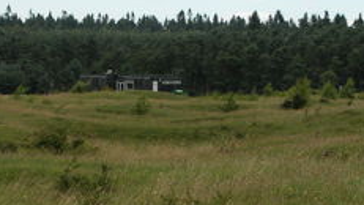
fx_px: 1419
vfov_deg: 8.3
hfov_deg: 14.6
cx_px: 158
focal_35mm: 147
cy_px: 93
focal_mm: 19.9
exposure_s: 1/233
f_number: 6.1
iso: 100
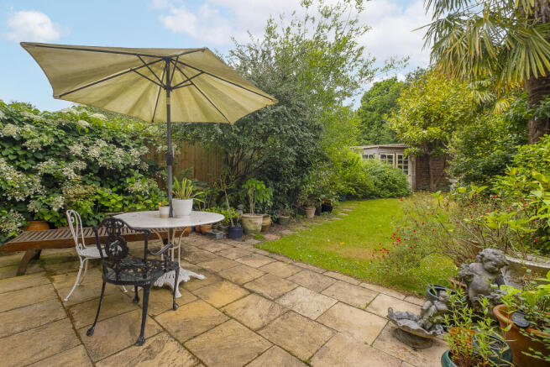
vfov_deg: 77.4
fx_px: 229
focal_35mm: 15
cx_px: 275
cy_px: 184
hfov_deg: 100.4
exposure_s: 1/320
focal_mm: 10
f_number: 4.5
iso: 320
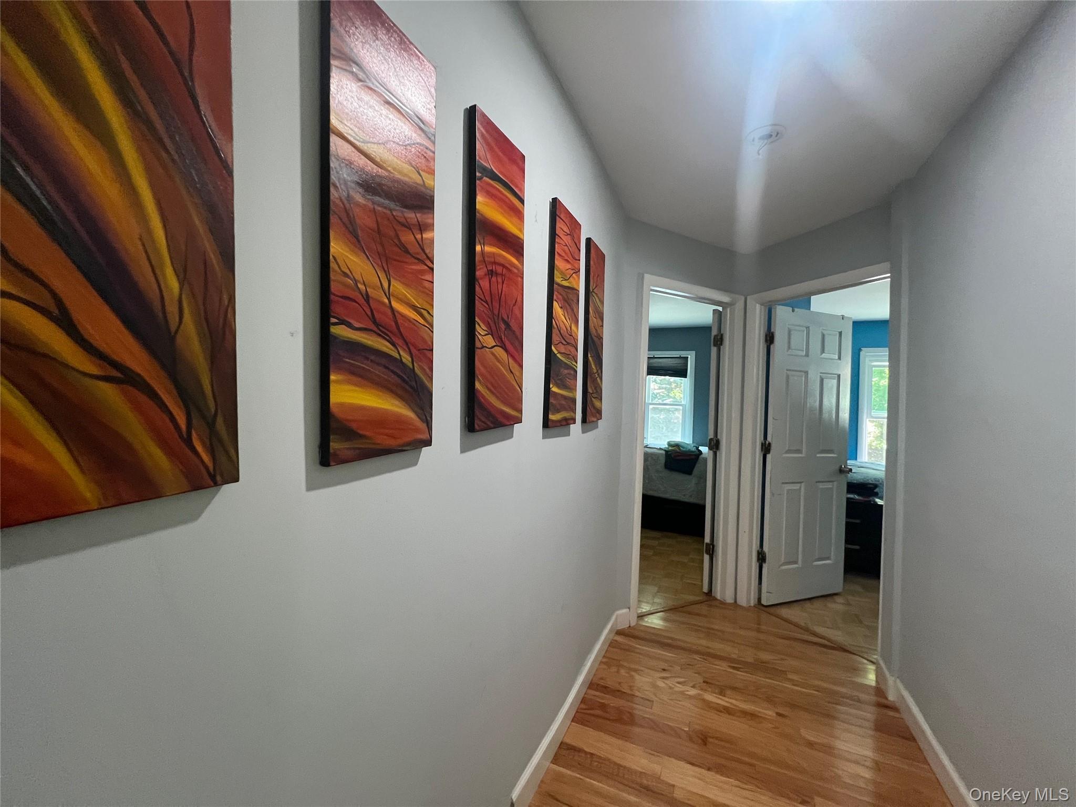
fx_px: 404
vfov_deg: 89.9
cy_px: 404
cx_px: 538
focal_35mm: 13
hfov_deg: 106.2
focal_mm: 1.57
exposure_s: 1/60
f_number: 1.8
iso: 320
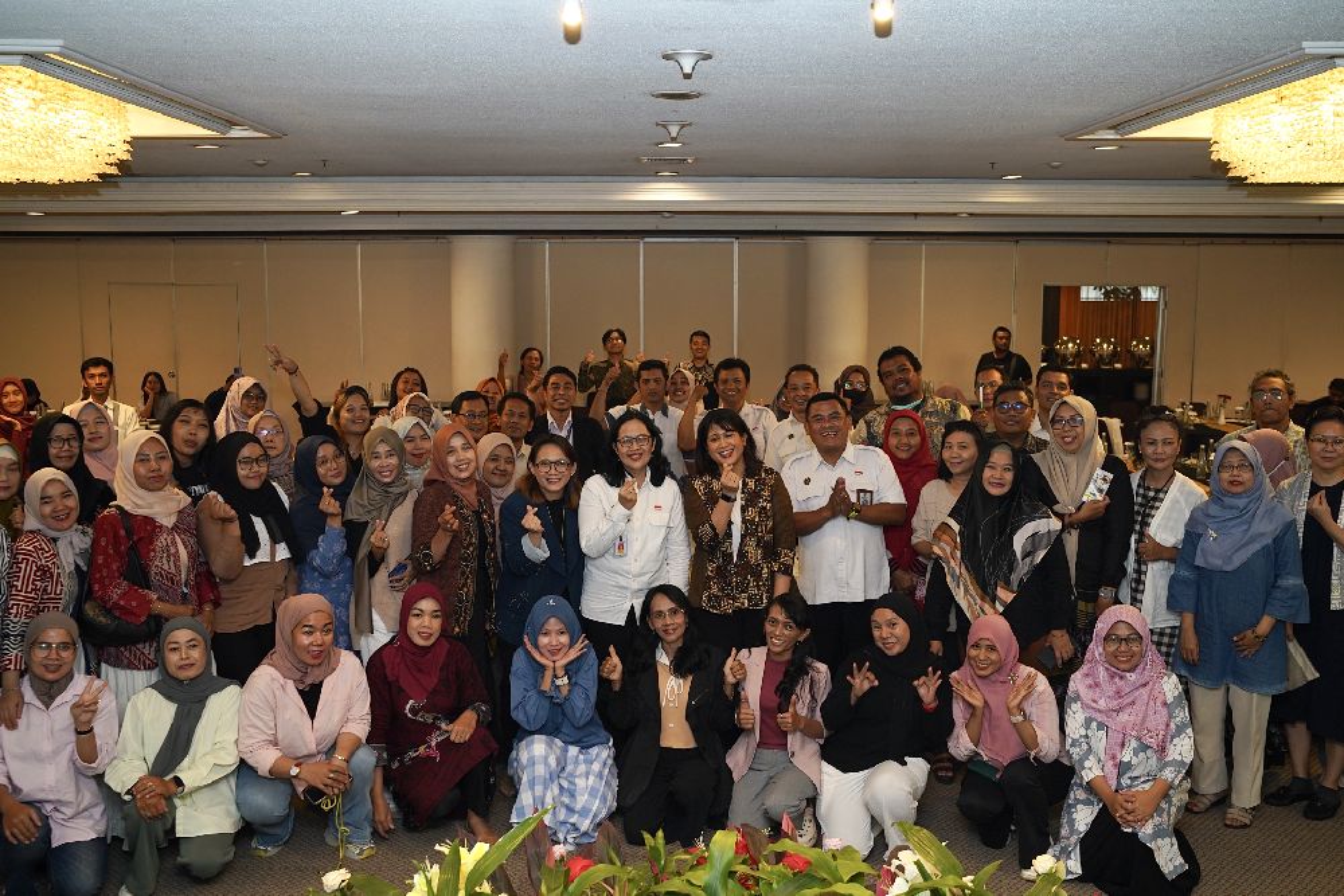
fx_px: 1307
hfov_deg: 54.4
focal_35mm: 35
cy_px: 448
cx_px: 672
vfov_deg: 37.9
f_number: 3.2
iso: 800
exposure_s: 1/125
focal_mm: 35
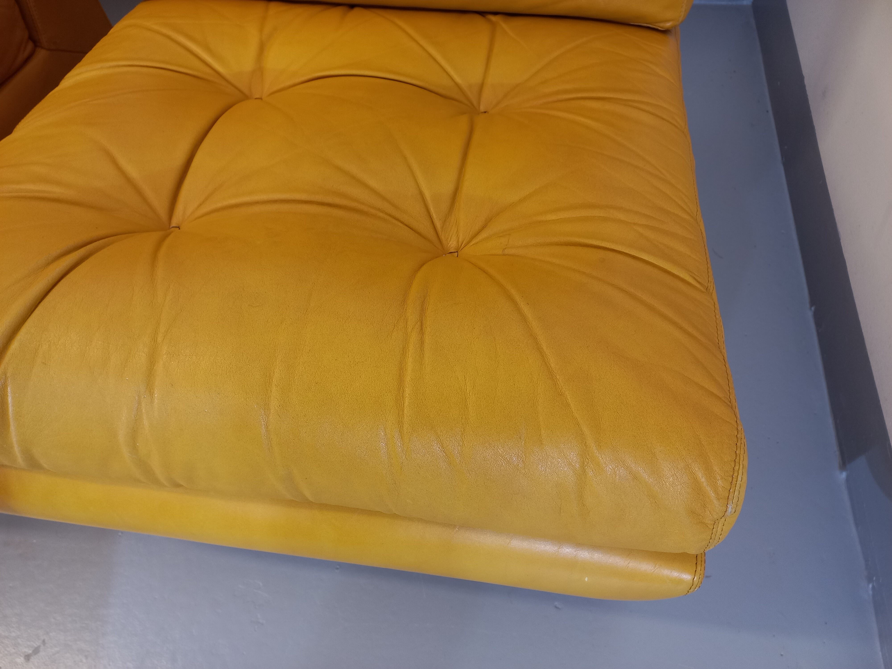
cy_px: 334
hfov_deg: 69.4
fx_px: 644
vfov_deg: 54.9
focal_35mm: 25
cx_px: 446
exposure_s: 1/49
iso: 250
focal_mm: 4.65
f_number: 1.8
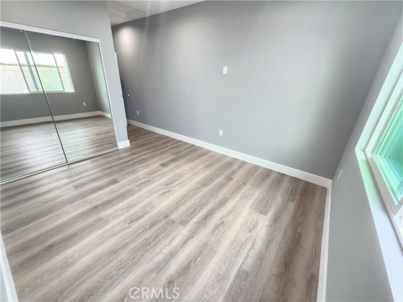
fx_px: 151
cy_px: 151
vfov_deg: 89.9
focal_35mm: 13
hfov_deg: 106.2
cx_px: 202
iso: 400
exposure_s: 1/60
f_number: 2.2
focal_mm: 2.2
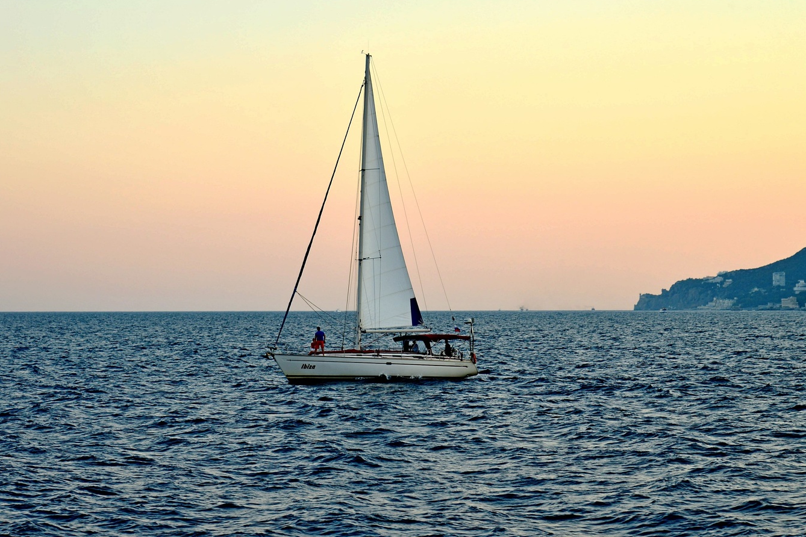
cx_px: 420
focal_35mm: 90
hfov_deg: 22.6
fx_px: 2015
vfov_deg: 15.2
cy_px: 263
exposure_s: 1/160
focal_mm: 86
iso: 200
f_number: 8
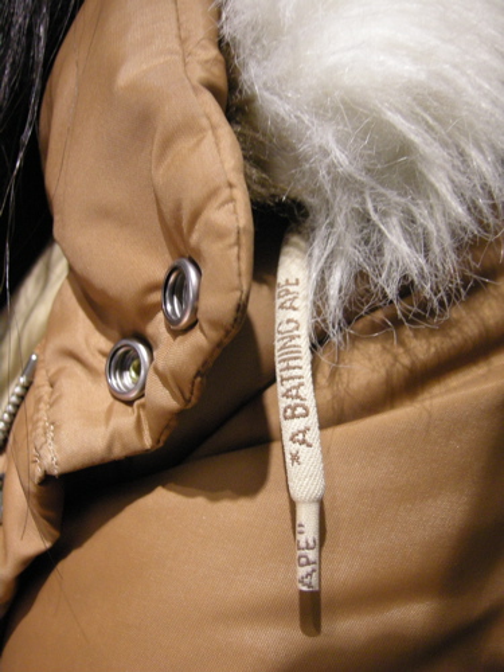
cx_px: 252
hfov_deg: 35.1
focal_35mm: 41
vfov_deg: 45.8
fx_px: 796
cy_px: 336
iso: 400
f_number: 2.9
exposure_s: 1/40.5
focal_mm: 8.5
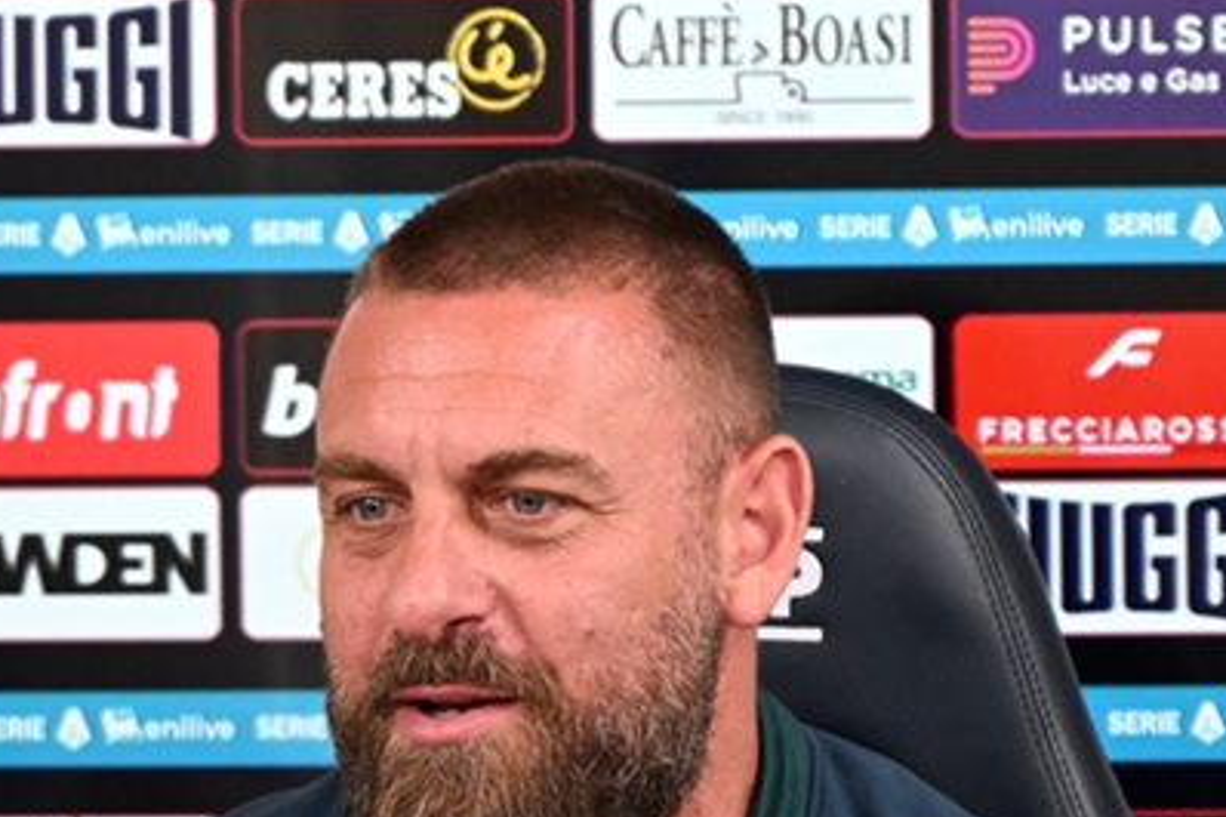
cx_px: 574
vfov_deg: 4.1
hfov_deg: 6.2
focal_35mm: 334
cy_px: 896
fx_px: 11369
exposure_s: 1/400
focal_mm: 70
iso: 2000
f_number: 4
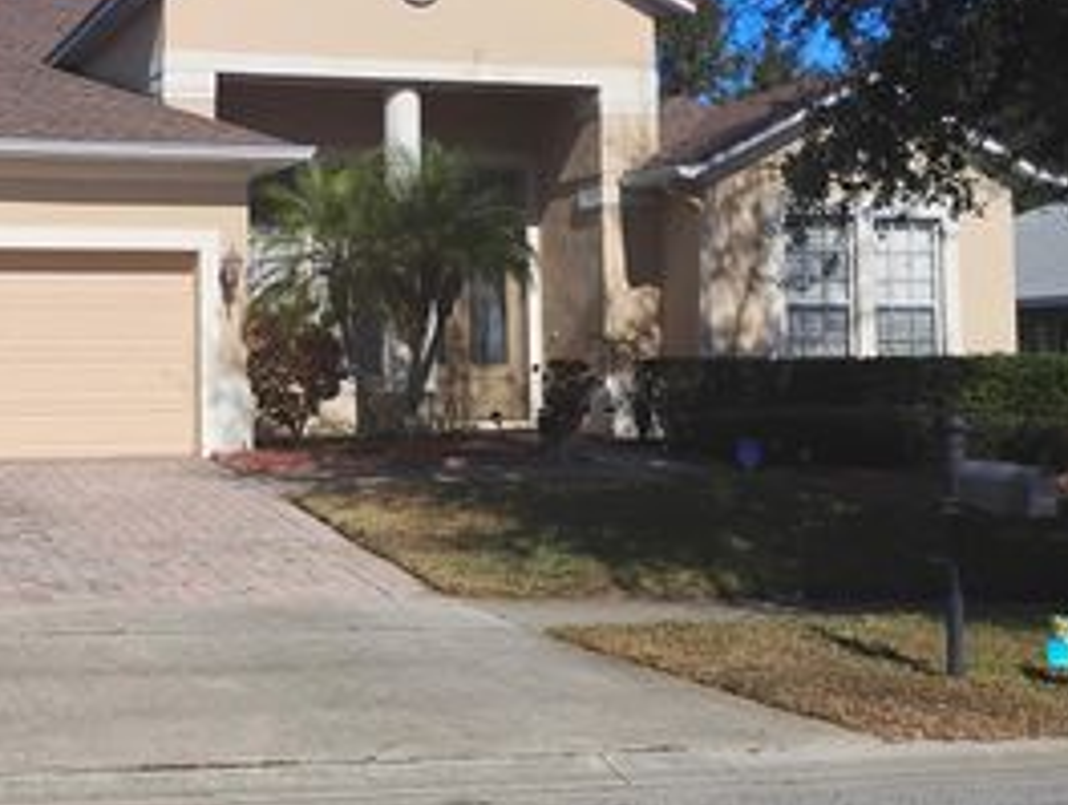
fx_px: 1638
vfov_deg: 27.5
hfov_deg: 35.0
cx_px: 222
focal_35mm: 53
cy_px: 283
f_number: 1.8
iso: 100
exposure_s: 1/1088
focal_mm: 4.26
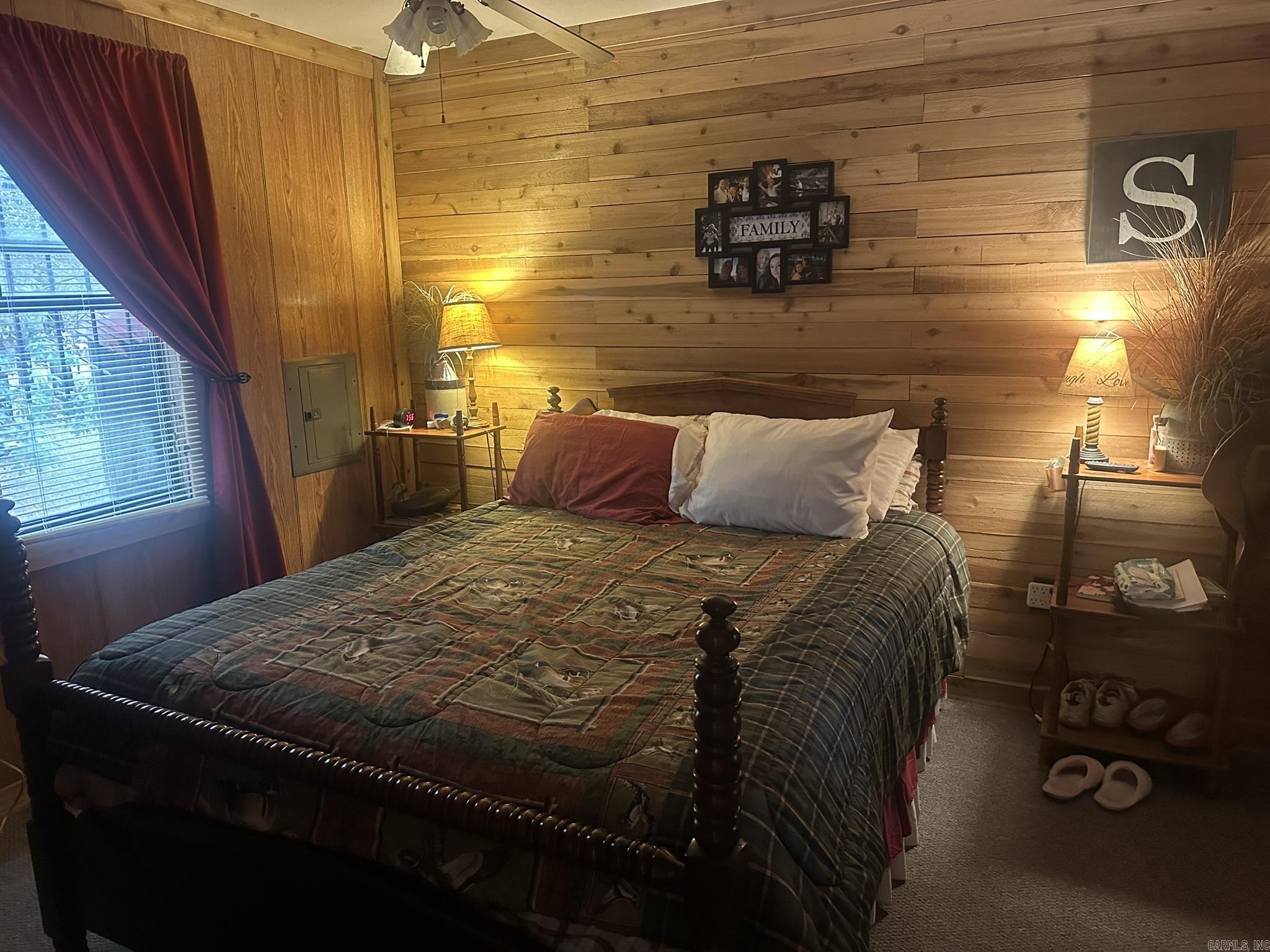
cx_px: 635
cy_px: 476
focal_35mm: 24
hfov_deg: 71.6
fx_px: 881
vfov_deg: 56.8
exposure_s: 1/40
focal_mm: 6.86
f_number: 1.78
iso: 800
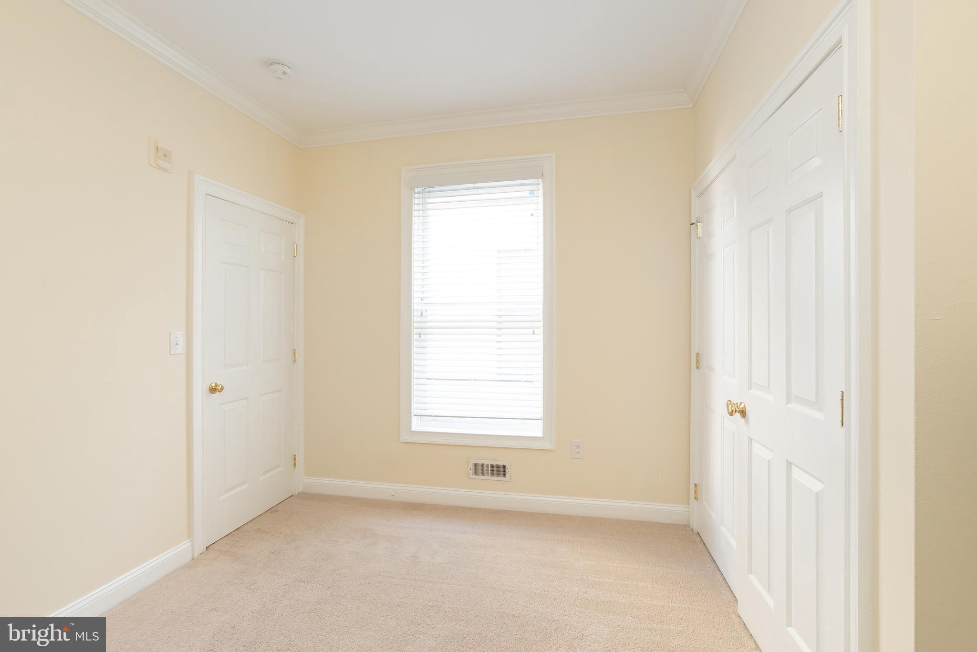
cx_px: 488
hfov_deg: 96.7
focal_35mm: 16
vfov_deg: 73.8
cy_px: 326
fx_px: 434
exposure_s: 1/6
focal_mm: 16
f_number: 10
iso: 640
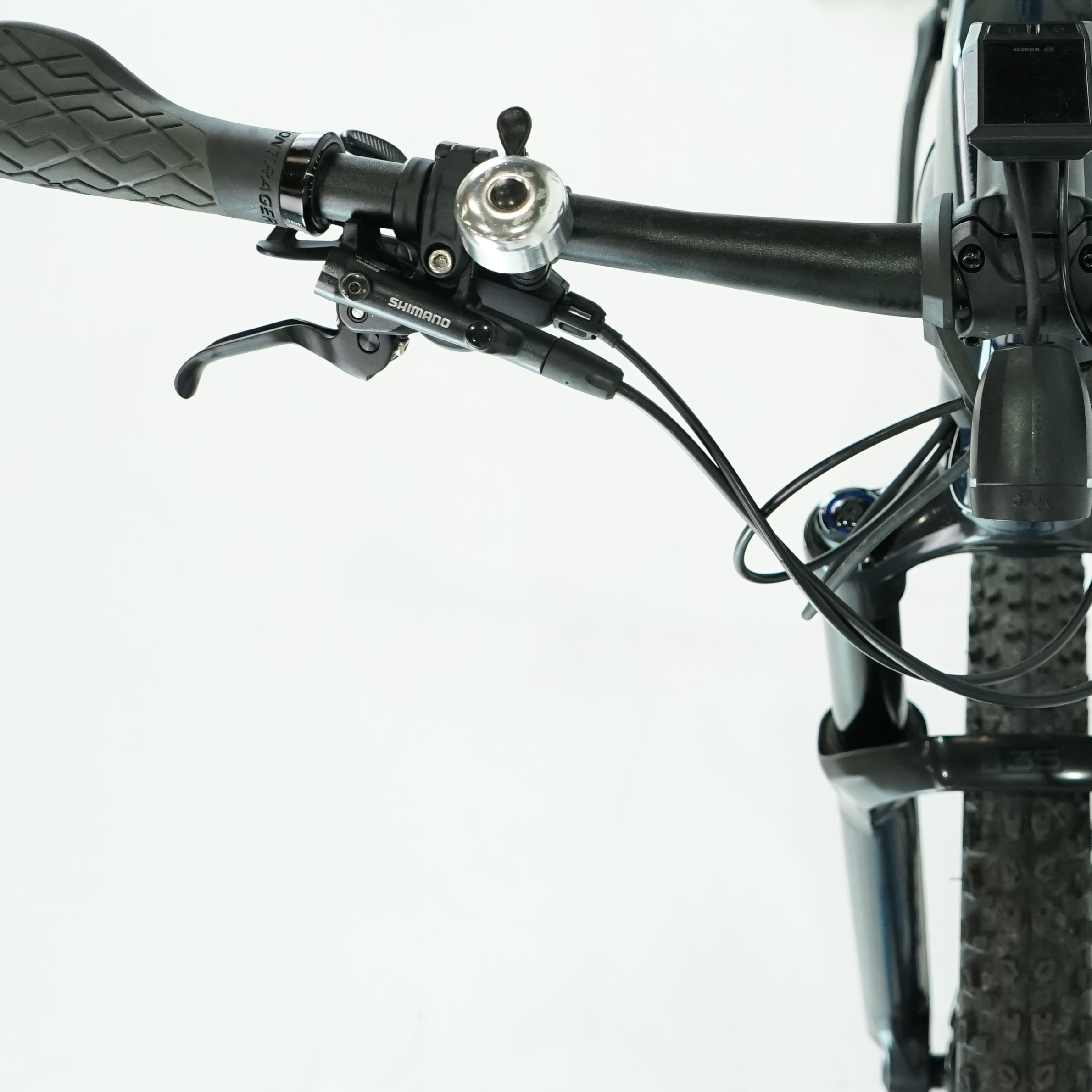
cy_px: 301
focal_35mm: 60
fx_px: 2141
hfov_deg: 27.3
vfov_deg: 28.3
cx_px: 1047
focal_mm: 28
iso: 1600
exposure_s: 1/200
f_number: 5
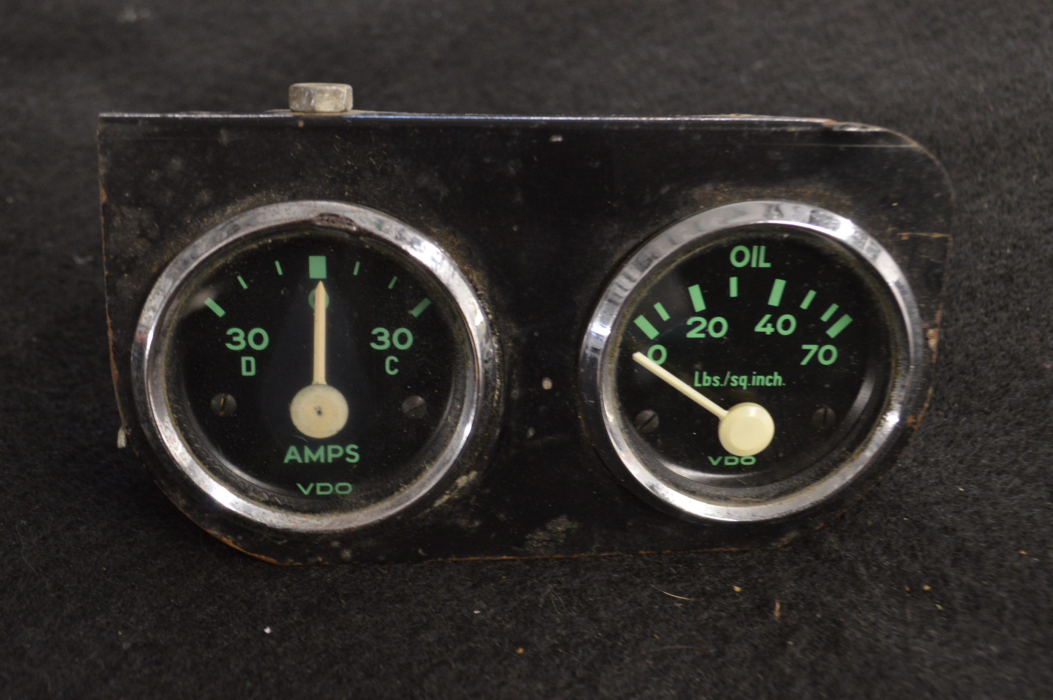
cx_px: 526
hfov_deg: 45.0
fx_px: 1271
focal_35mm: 44
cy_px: 350
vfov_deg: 30.8
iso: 1600
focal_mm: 29
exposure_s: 1/15
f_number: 4.5
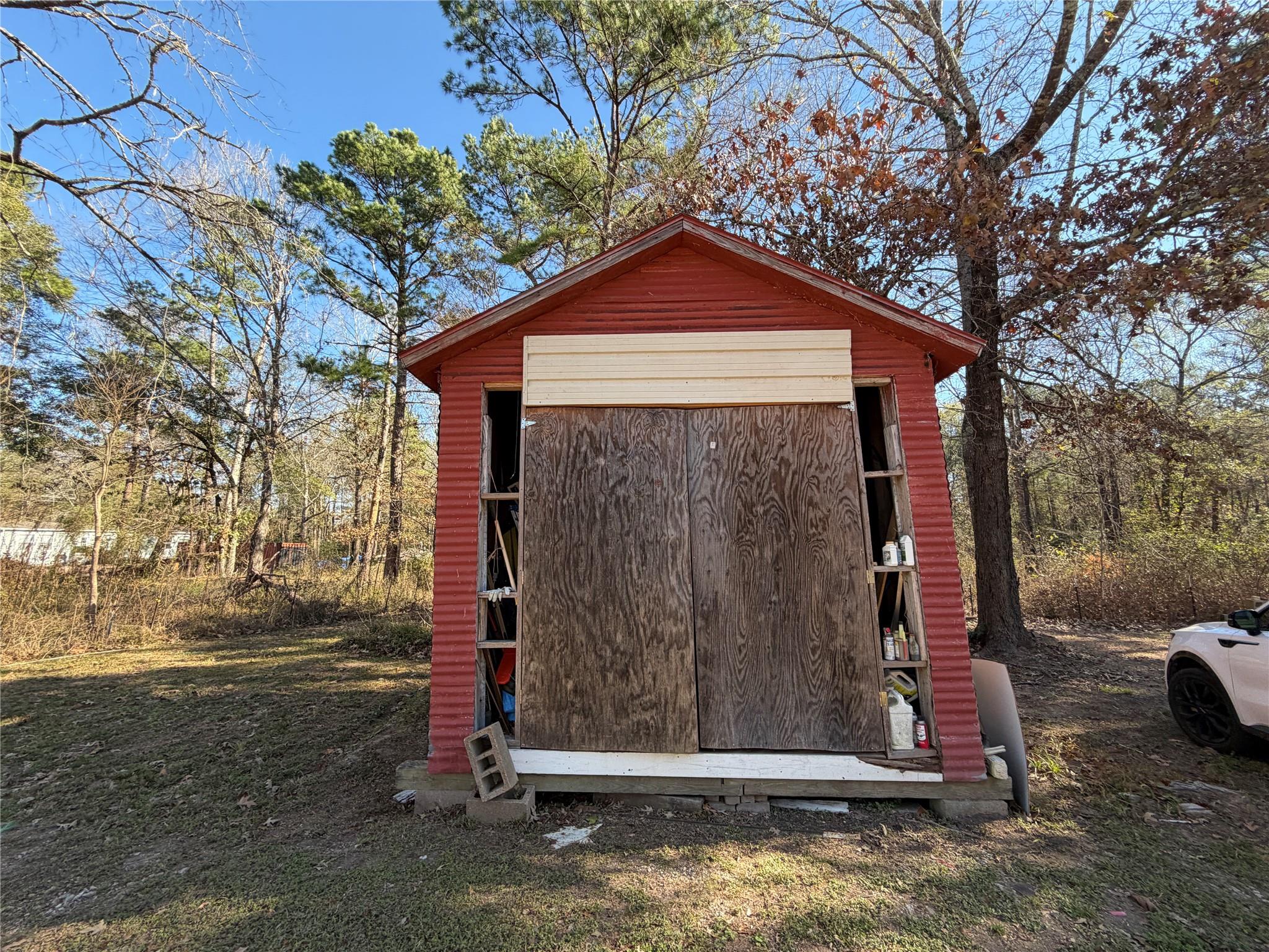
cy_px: 476
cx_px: 634
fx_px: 513
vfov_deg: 85.7
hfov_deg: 102.1
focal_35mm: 14
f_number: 2.2
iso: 50
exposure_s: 1/347
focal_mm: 2.22
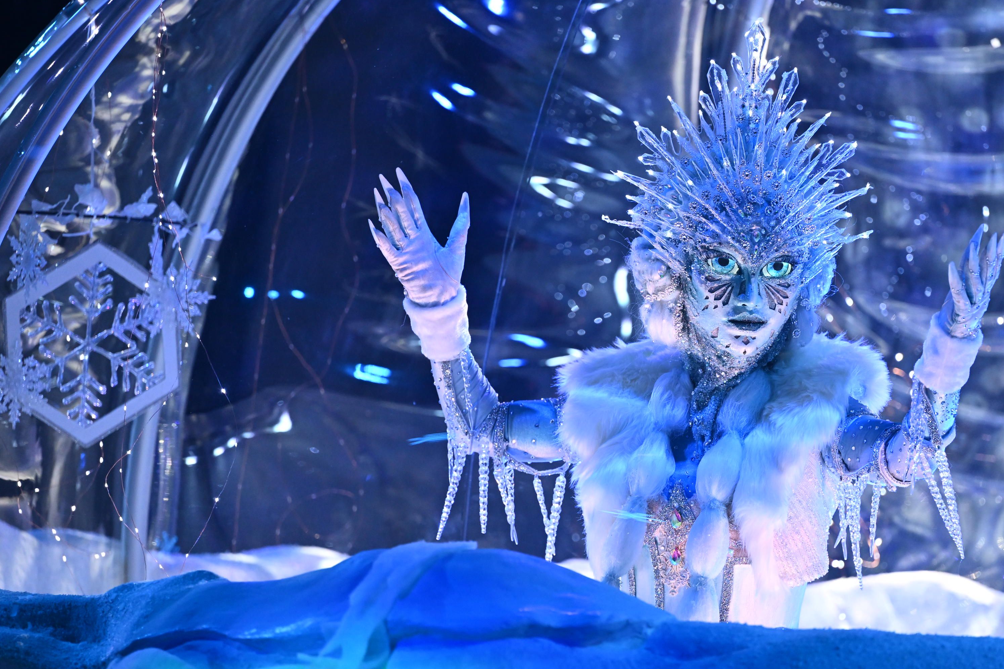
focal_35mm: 277
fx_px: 7724
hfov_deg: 7.4
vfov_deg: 5.0
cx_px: 635
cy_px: 401
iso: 1600
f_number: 2.8
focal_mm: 200
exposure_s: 1/200
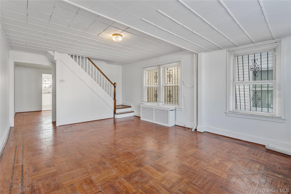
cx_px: 146
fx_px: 129
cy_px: 97
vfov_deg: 73.7
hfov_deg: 96.7
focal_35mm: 16
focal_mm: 16
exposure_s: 1/5
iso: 200
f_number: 7.1
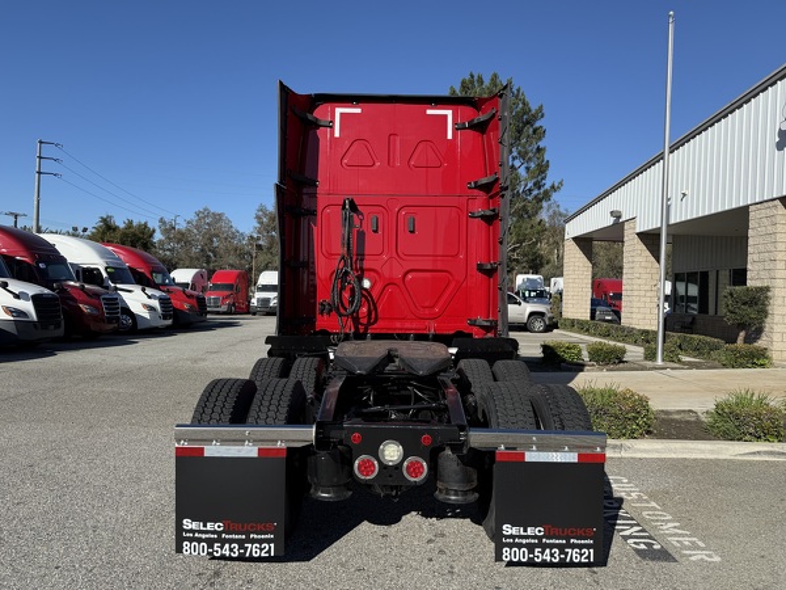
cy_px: 295
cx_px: 393
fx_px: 545
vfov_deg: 56.8
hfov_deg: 71.6
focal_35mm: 24
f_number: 1.78
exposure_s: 1/4673
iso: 80
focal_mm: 6.76
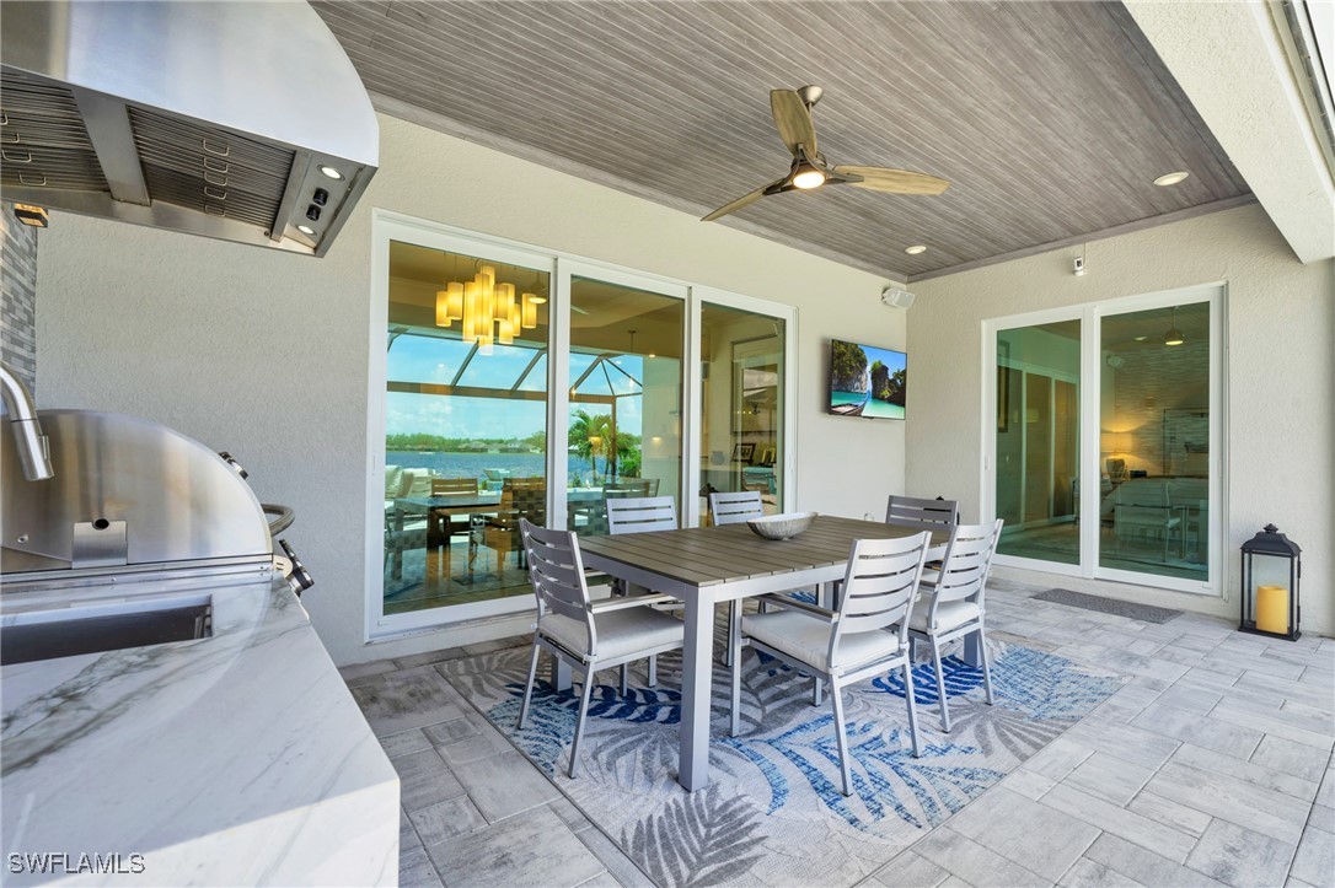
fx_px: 593
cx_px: 668
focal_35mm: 16
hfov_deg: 96.8
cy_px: 444
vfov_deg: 73.7
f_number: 9
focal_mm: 16
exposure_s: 1/40
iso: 200
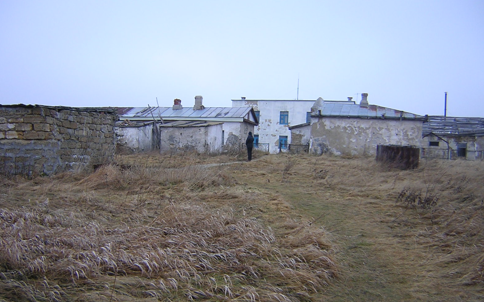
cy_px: 181
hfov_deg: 50.4
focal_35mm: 39
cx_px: 246
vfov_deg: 32.7
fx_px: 514
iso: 100
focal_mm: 4.7
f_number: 2.6
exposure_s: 1/88.2
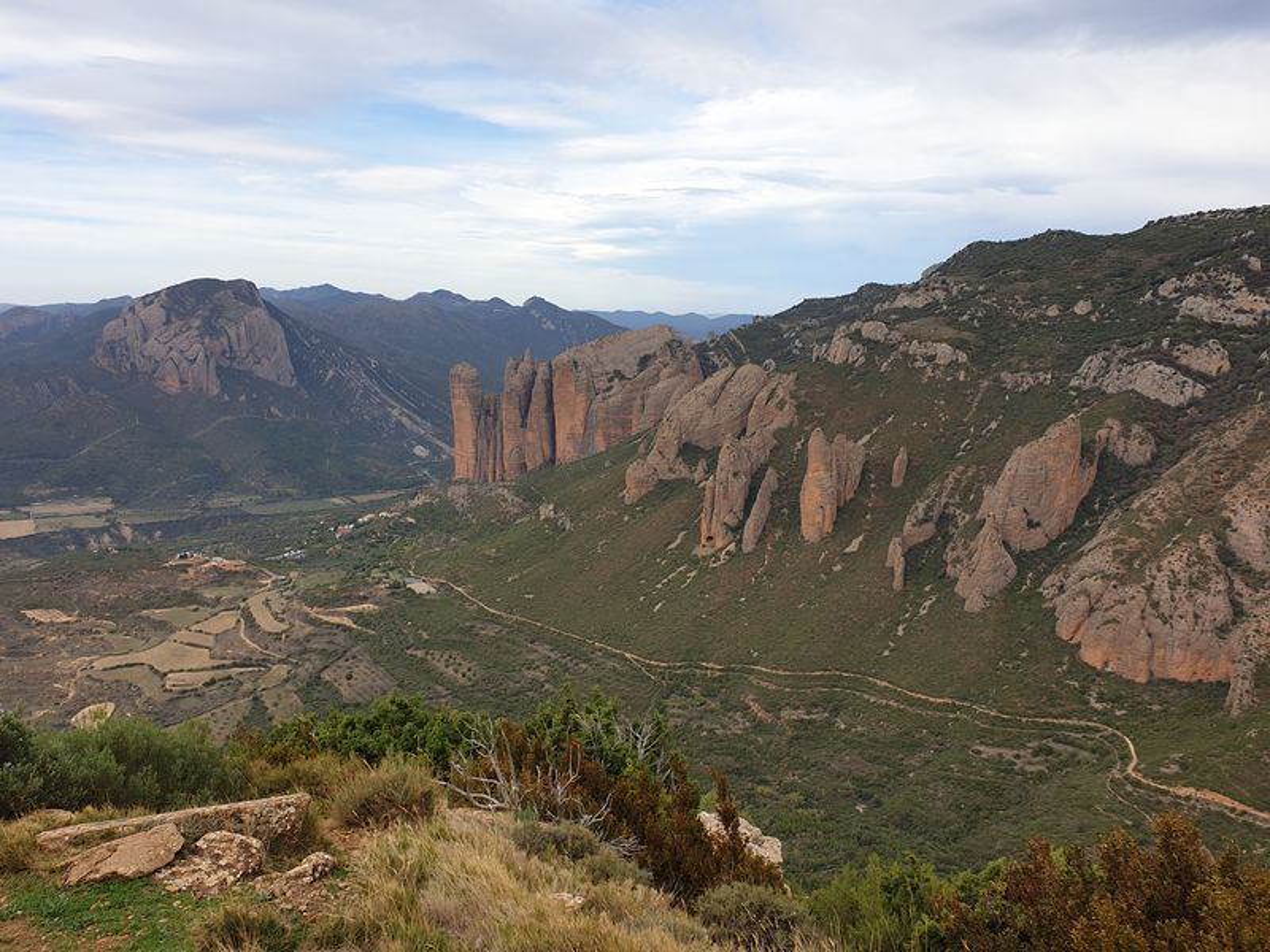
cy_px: 476
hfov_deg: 67.3
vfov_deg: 53.1
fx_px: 954
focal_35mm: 26
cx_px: 635
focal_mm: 4.3
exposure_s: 1/836
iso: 50
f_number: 2.4
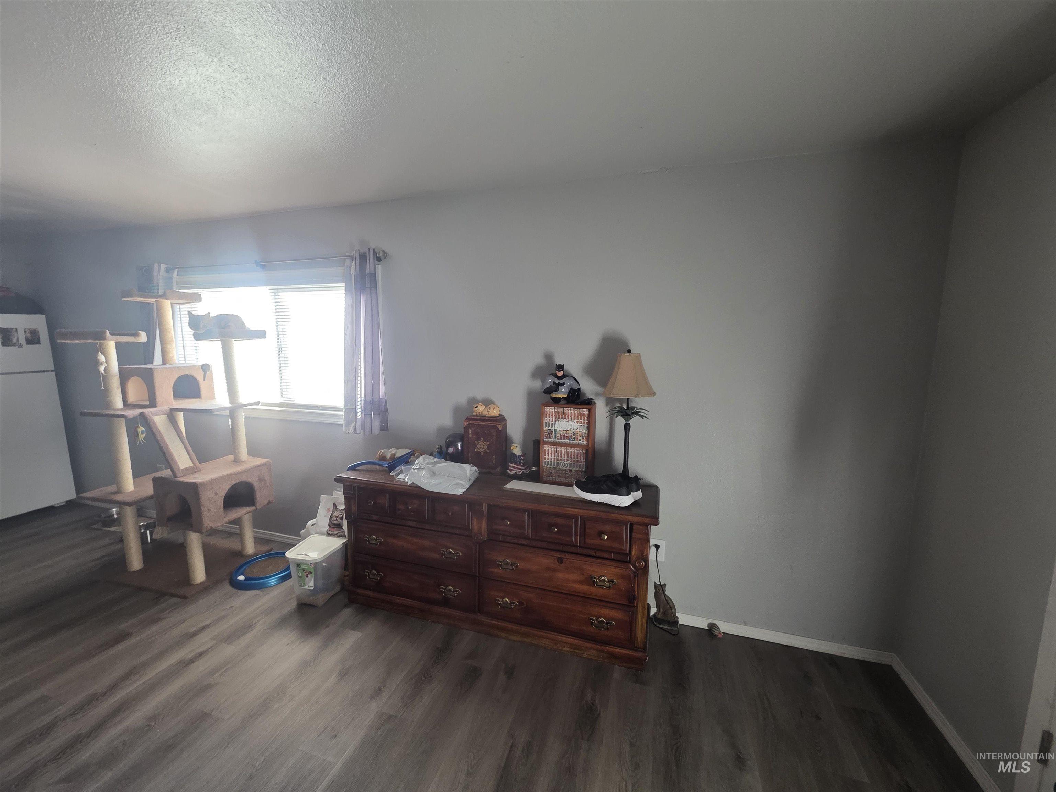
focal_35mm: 13
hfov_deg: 106.2
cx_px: 528
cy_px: 396
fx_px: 397
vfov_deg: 89.9
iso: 250
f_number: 1.9
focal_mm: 2.2
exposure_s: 1/60
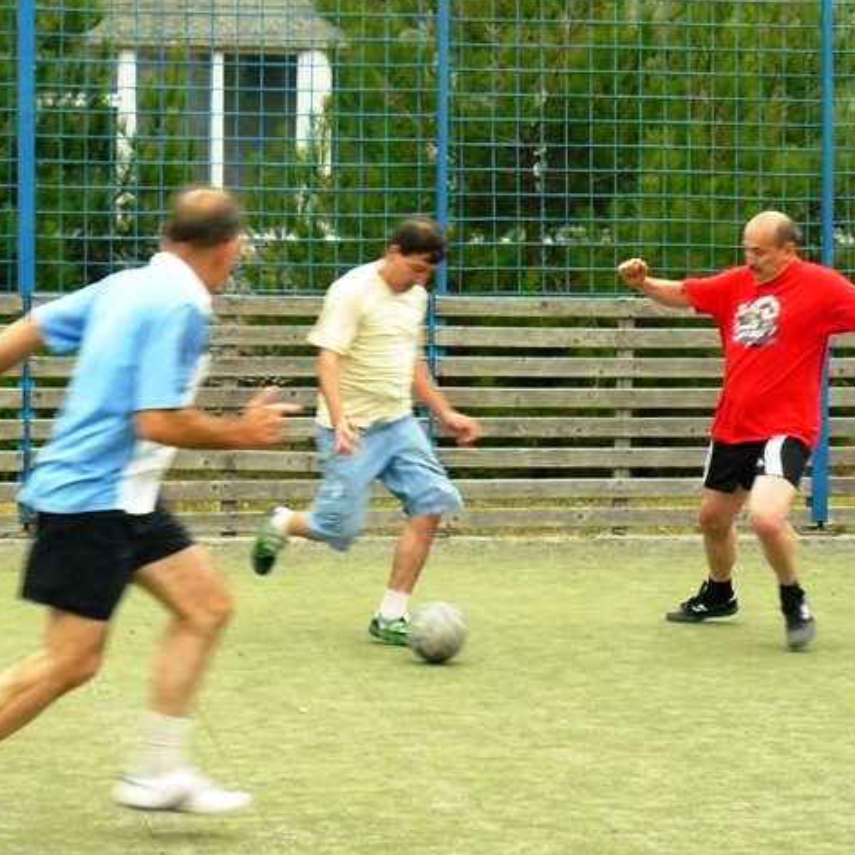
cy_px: 425
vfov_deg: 18.9
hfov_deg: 18.9
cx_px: 412
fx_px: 2571
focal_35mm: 92
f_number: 3.2
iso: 320
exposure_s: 1/125
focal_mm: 12.9
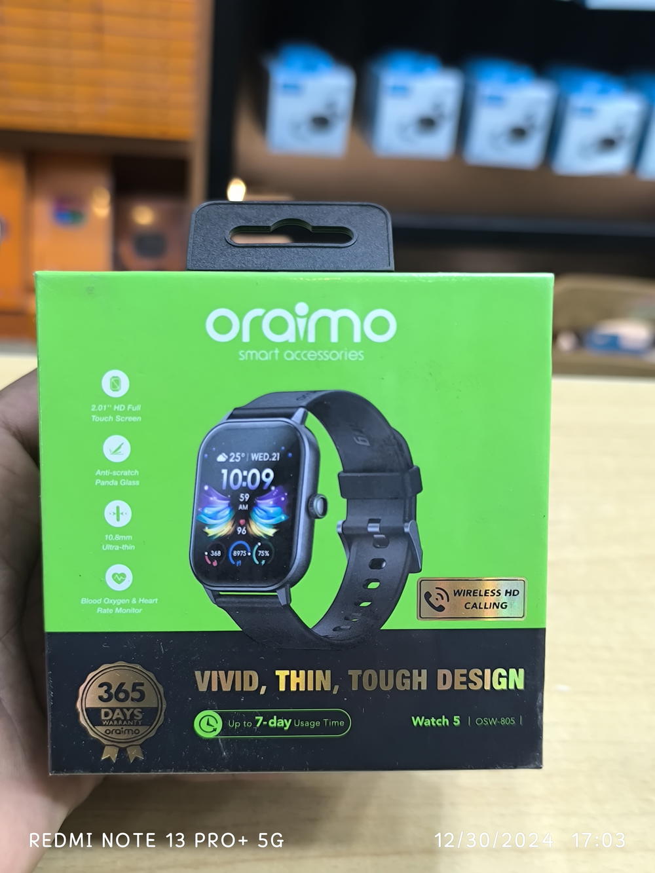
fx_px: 933
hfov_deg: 38.7
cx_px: 328
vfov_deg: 50.1
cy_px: 436
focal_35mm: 37
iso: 640
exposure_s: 1/50
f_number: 1.65
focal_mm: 6.14
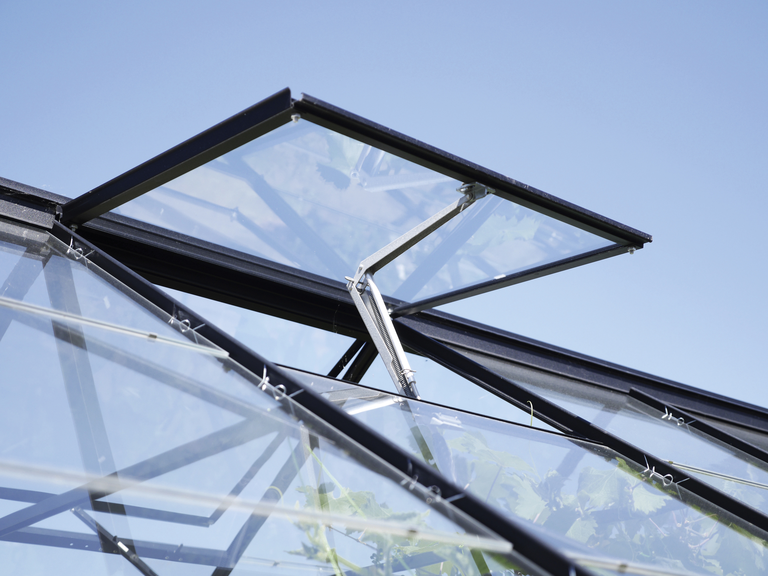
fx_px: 1287
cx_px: 384
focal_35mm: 58
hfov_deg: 33.2
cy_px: 288
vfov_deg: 25.2
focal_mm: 29
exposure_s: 1/1300
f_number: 2.8
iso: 200
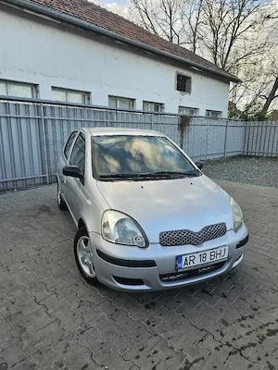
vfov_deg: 73.9
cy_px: 185
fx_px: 246
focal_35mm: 23
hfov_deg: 58.9
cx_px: 139
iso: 20
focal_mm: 6.3
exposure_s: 1/101
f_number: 1.7
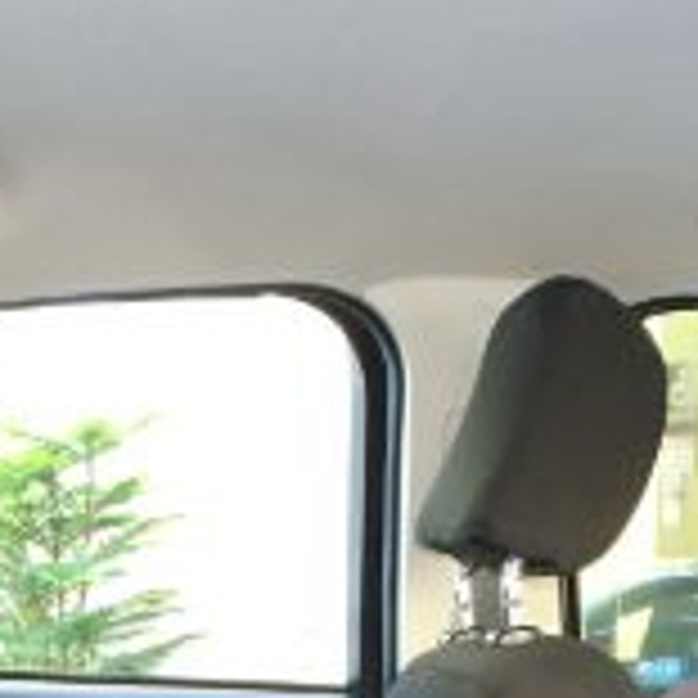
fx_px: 2281
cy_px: 1133
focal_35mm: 100
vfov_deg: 15.6
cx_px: 135
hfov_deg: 17.2
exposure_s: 1/30
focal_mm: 4.1
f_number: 3.5
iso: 200
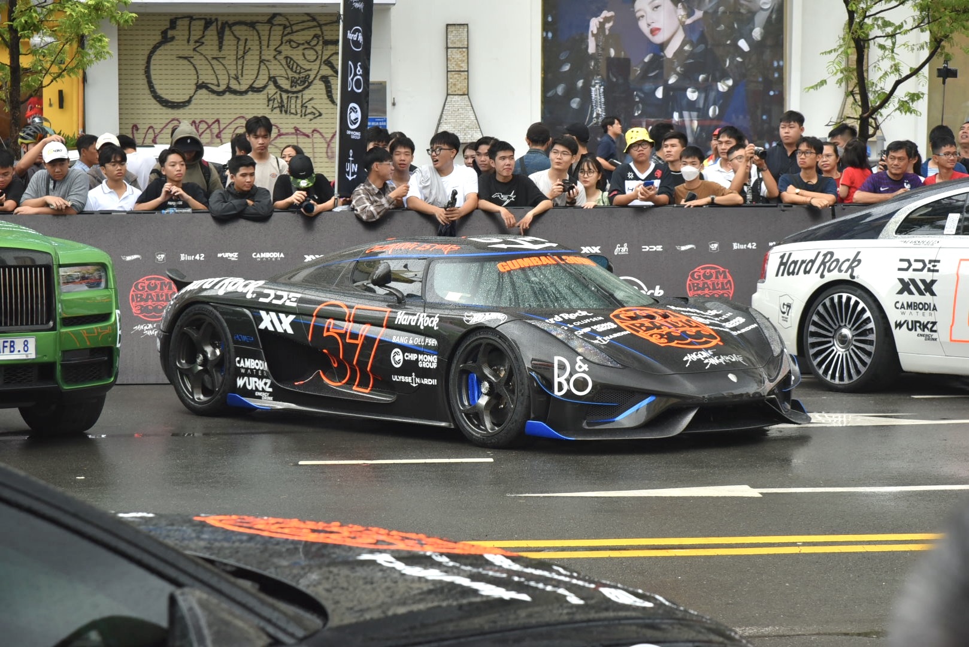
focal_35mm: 98
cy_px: 324
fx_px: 2639
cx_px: 484
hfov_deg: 20.8
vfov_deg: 14.0
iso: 1250
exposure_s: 1/200
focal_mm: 98
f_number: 4
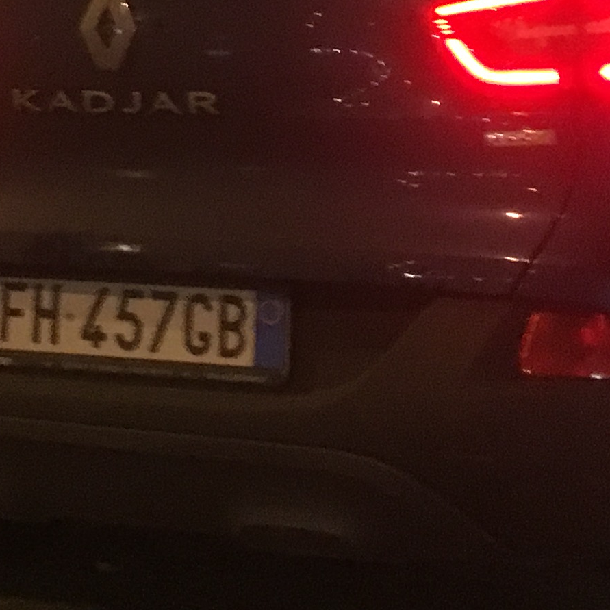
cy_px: -260
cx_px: 113
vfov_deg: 14.2
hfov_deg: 14.9
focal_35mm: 116
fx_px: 2313
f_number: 2.2
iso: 250
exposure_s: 1/17
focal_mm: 4.15
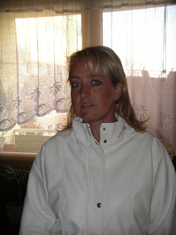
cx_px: 88
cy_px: 118
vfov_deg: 31.2
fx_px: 420
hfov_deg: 23.7
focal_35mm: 62
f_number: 3.3
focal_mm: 12.8
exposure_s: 1/50
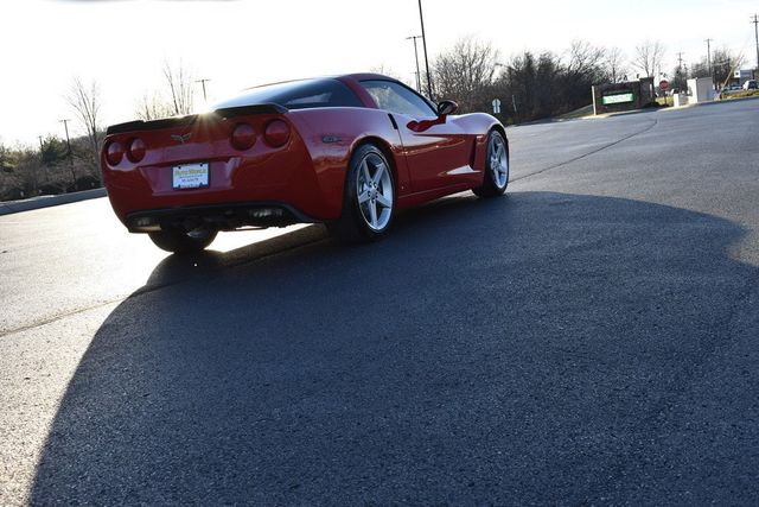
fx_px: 854
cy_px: 254
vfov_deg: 33.0
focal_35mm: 40
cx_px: 380
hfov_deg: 47.9
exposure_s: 1/250
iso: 200
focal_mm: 27
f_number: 8
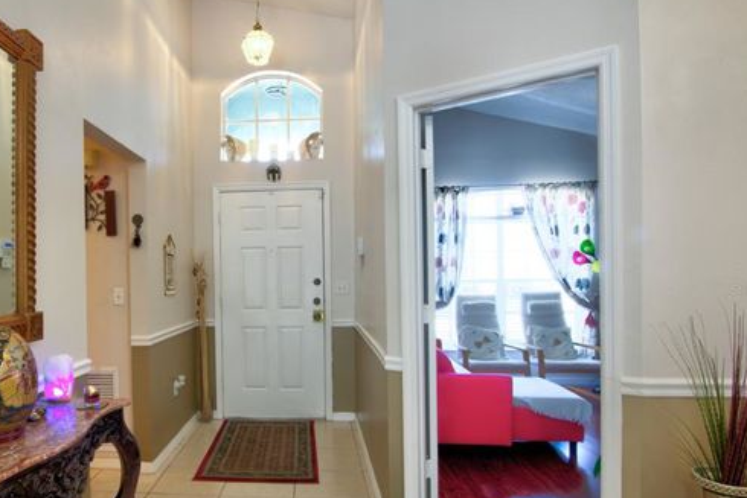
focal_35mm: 23
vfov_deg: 54.9
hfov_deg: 73.9
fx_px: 477
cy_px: 289
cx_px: 254
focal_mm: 16
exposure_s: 1
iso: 400
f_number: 11
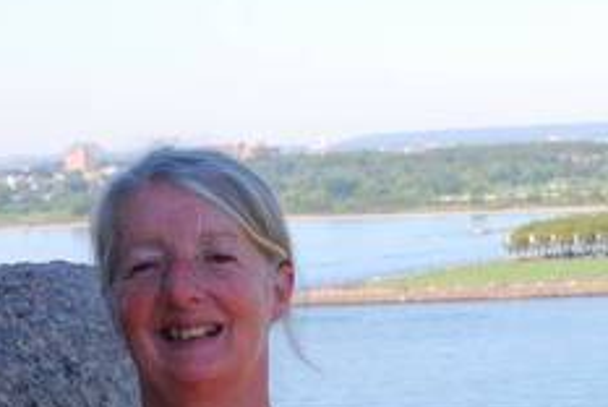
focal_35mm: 180
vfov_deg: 7.6
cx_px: 650
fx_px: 3044
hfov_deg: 11.3
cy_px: 282
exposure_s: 1/40
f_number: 14
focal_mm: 40
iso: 100
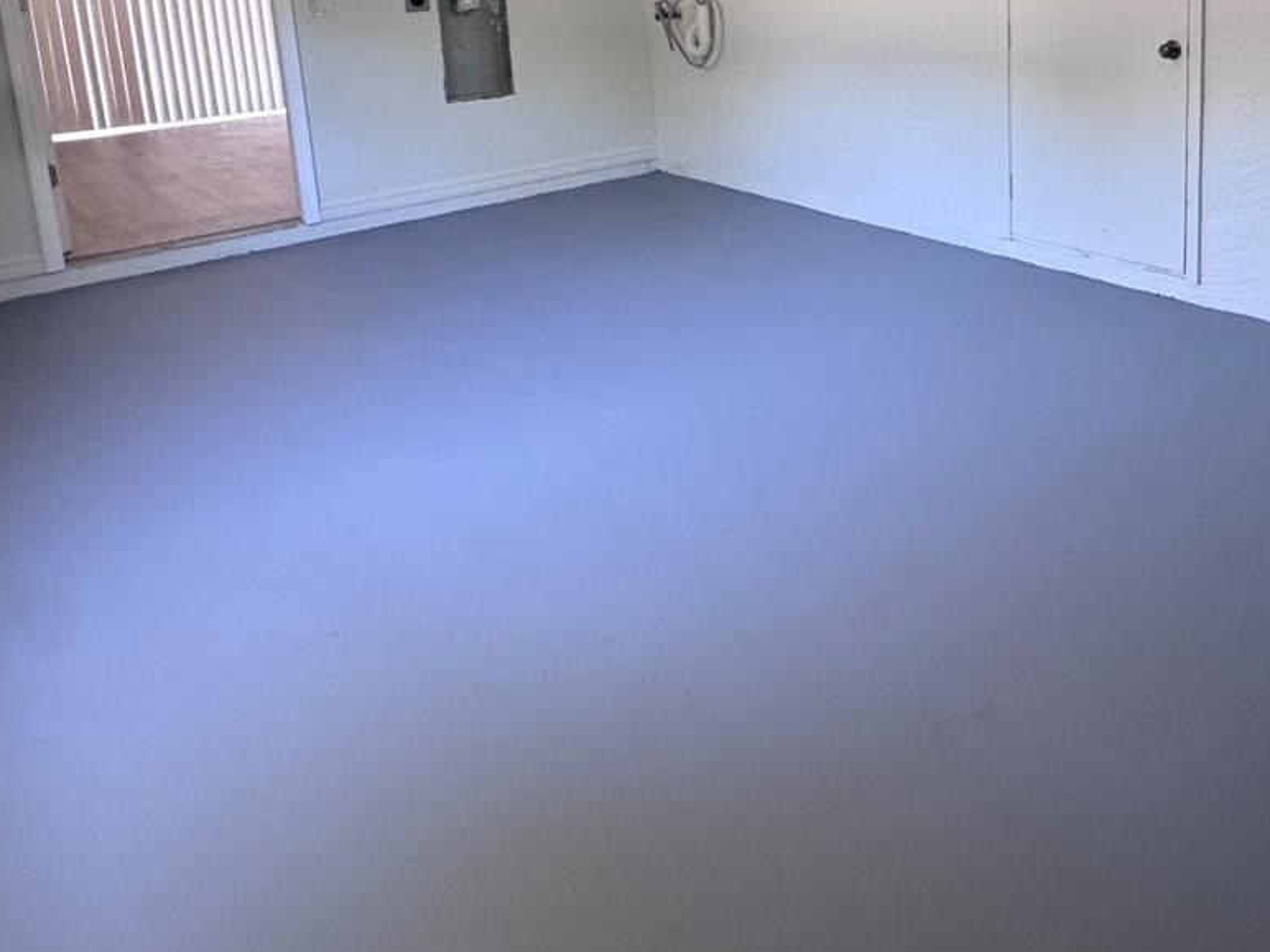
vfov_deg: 44.4
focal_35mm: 29
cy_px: 117
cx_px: 931
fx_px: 1064
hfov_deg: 58.9
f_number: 2.2
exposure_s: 1/99
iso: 320
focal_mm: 2.22
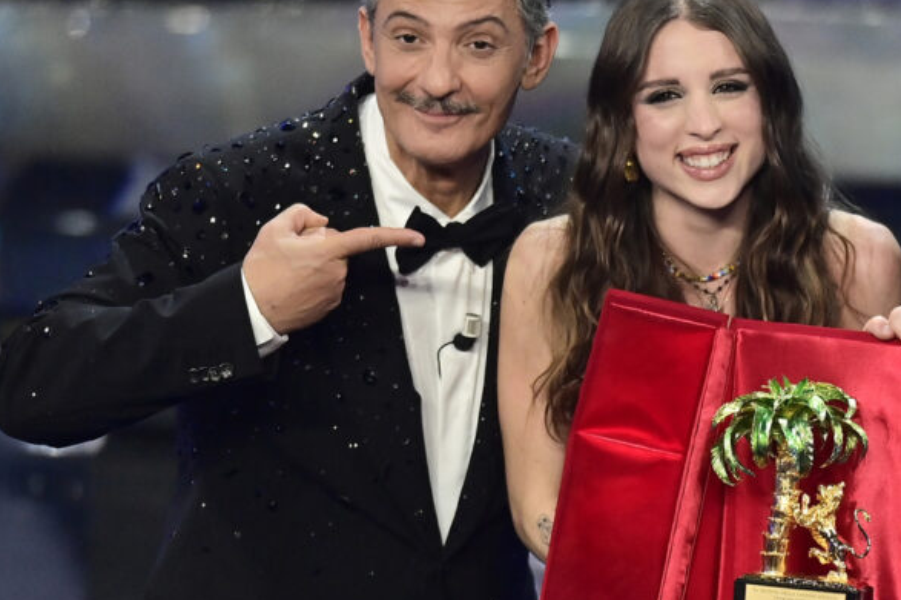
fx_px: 13085
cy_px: 308
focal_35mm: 523
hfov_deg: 3.9
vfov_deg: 2.6
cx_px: 721
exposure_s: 1/640
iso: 4000
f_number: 3.2
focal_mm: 300
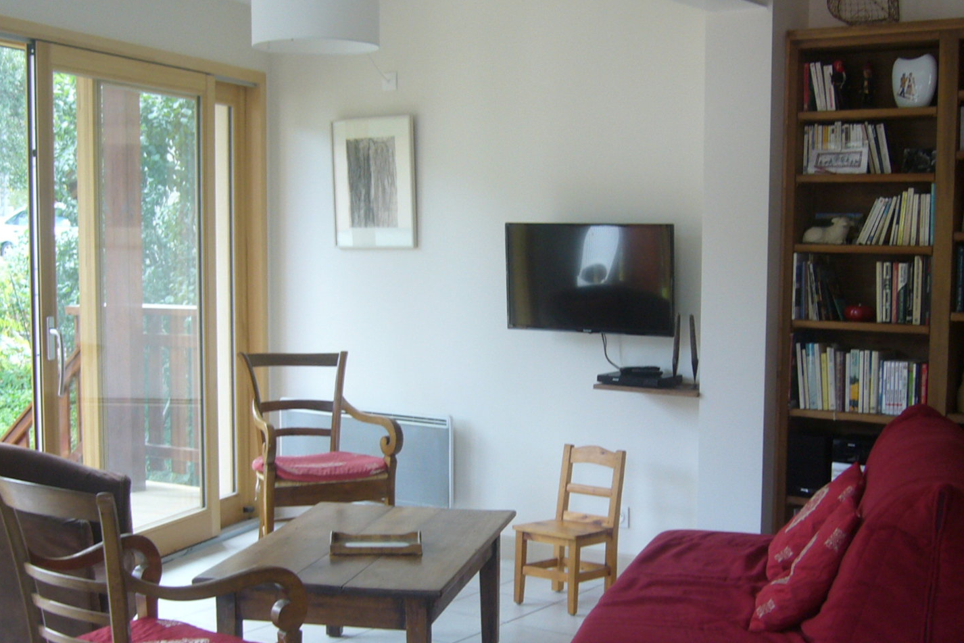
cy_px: 356
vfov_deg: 27.5
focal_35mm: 49
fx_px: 1312
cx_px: 478
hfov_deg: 40.3
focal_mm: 5.8
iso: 80
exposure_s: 1/25
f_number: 2.8
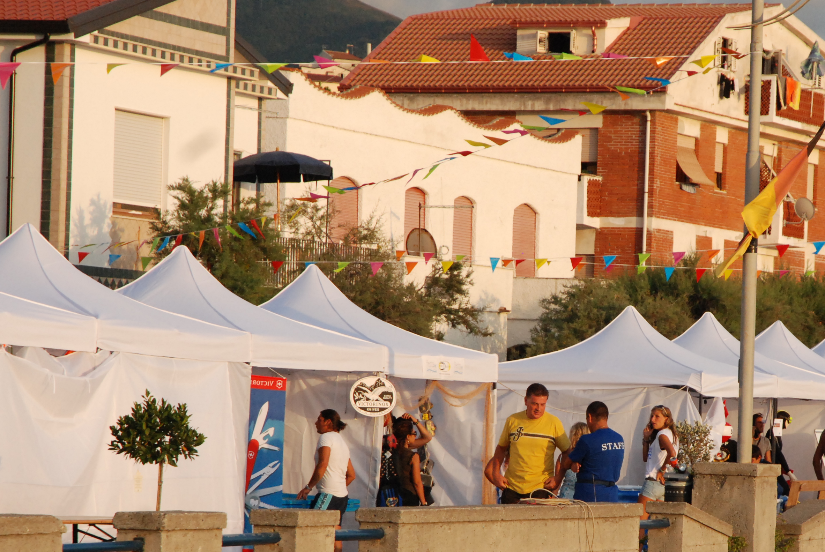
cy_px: 408
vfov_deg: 8.0
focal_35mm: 172
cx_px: 589
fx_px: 3946
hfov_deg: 11.9
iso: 800
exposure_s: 1/800
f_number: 7.1
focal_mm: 70
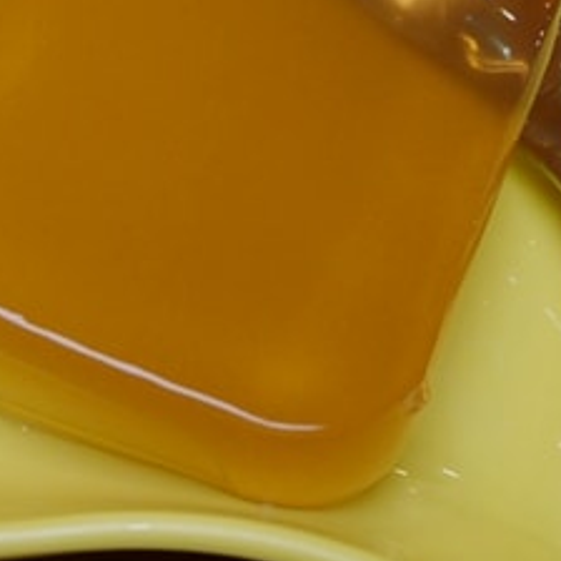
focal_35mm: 79
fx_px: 1448
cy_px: 125
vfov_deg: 21.7
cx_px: 175
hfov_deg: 21.8
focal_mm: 15
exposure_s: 1/60
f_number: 3.8
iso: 640
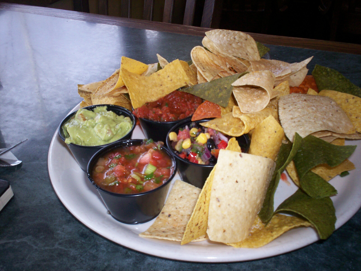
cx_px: 180
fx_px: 375
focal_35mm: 36
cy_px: 136
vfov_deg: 39.7
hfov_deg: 51.4
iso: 140
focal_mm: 6
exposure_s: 1/60
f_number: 4.5
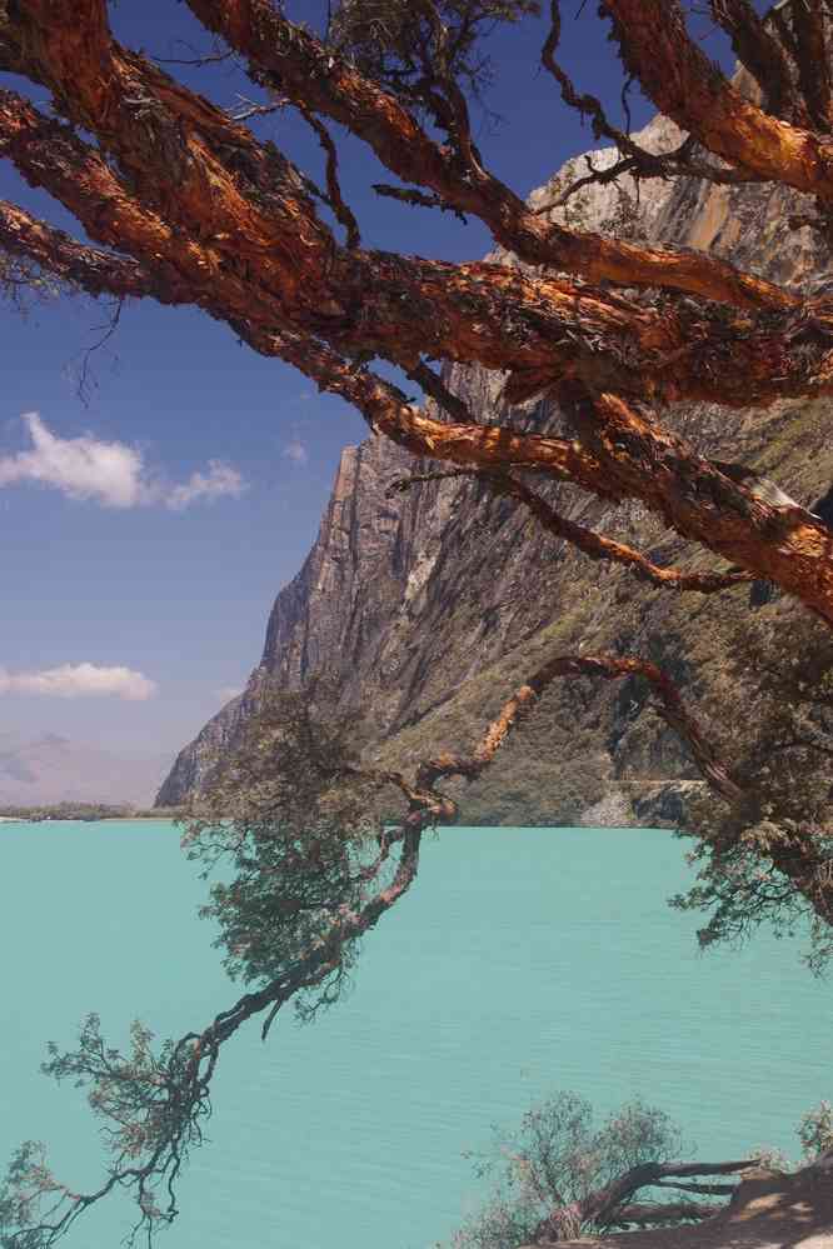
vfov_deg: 37.9
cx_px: 416
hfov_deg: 25.8
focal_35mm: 52
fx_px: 1822
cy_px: 624
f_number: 11
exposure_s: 1/80
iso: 200
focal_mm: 35
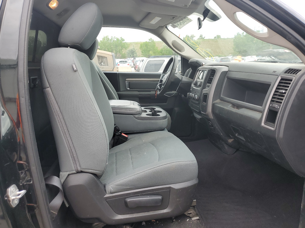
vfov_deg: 53.1
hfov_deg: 67.3
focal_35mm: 26
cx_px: 152
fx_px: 229
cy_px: 114
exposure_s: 1/250
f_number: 1.5
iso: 50
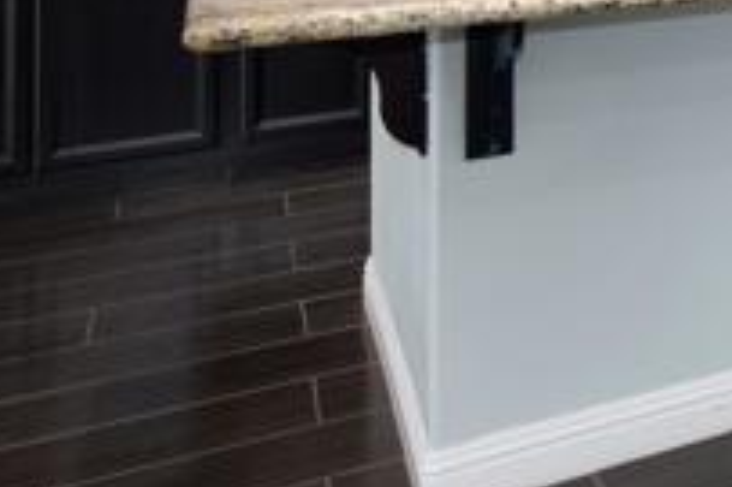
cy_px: -225
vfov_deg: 19.8
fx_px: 1219
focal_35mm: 60
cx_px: 923
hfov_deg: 28.2
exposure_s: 1/100
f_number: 7.1
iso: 320
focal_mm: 19
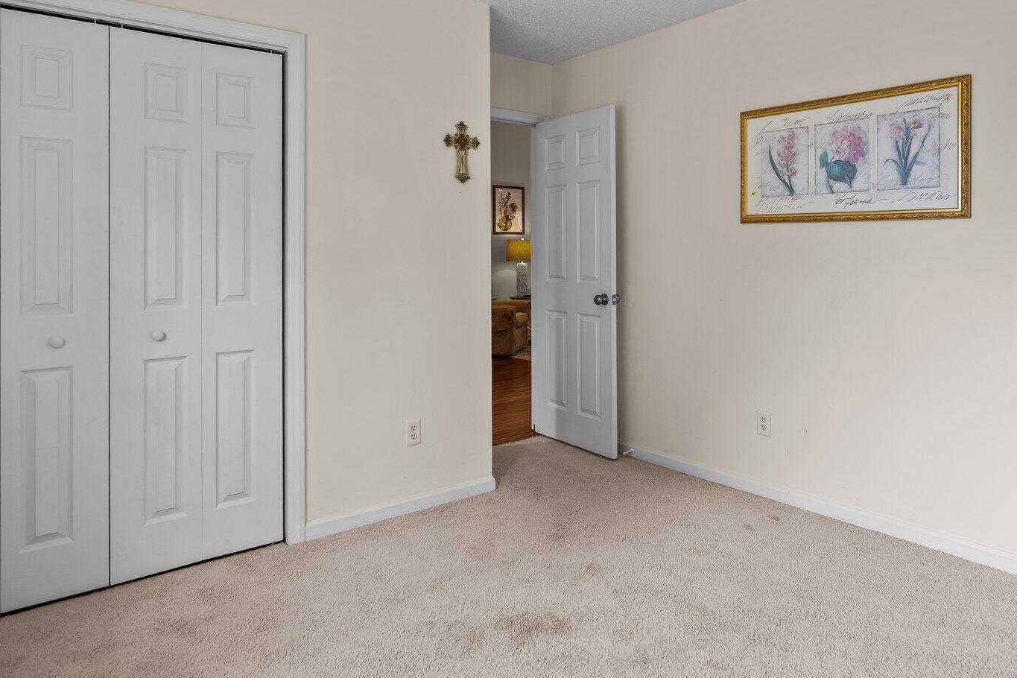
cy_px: 235
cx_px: 575
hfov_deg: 73.4
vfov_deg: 52.3
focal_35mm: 24
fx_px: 678
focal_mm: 16
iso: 400
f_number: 4
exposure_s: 1/10
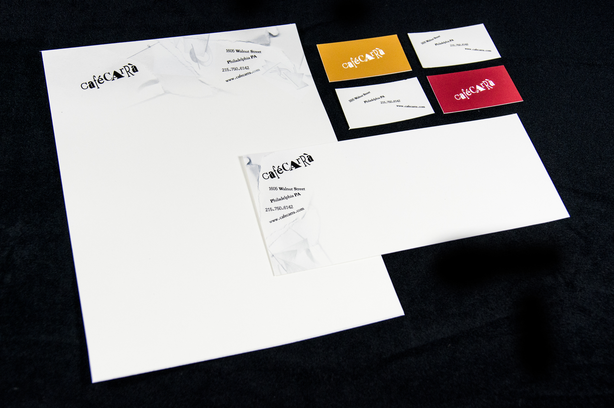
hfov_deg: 46.4
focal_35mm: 42
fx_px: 716
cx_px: 307
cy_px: 204
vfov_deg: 31.8
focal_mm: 28
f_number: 5.6
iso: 800
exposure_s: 1/500
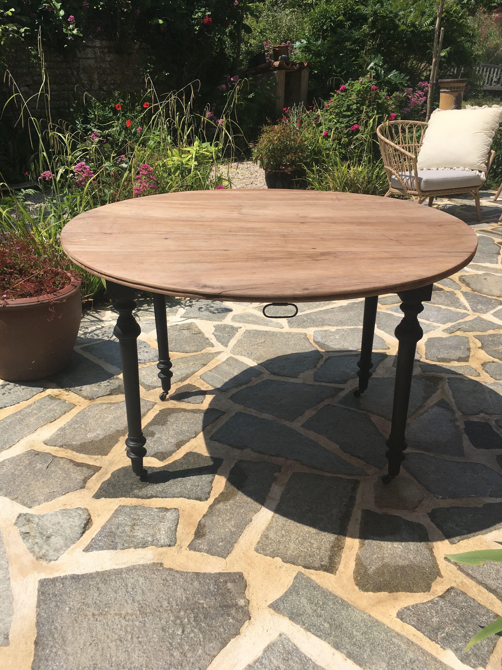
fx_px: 561
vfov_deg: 61.7
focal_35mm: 29
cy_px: 335
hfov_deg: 48.2
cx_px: 251
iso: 25
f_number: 2.2
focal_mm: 4.15
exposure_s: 1/2079
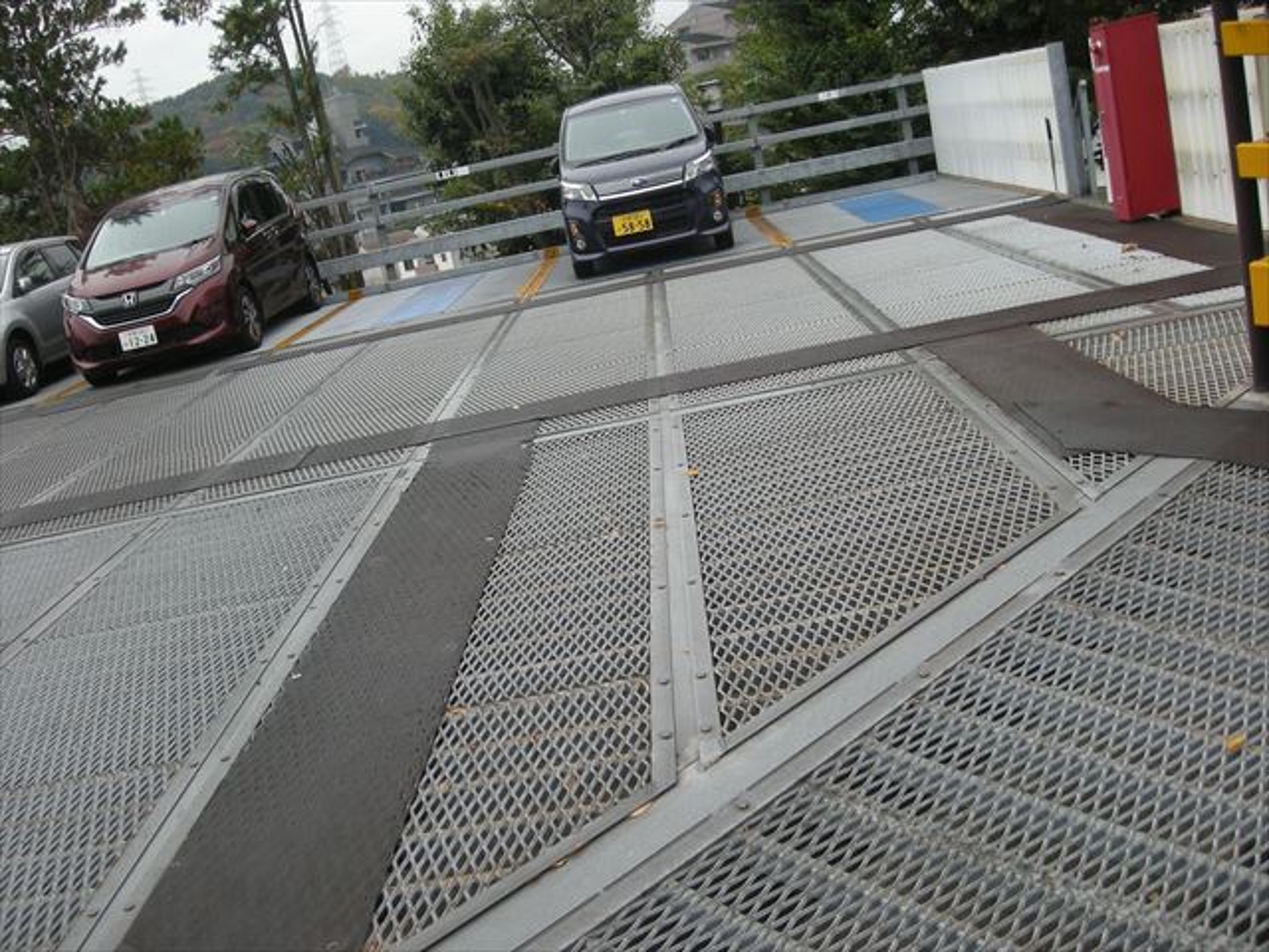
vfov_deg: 40.7
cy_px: 476
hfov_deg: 52.6
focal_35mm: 35
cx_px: 634
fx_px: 1283
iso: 50
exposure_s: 1/75.8
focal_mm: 5.7
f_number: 2.8
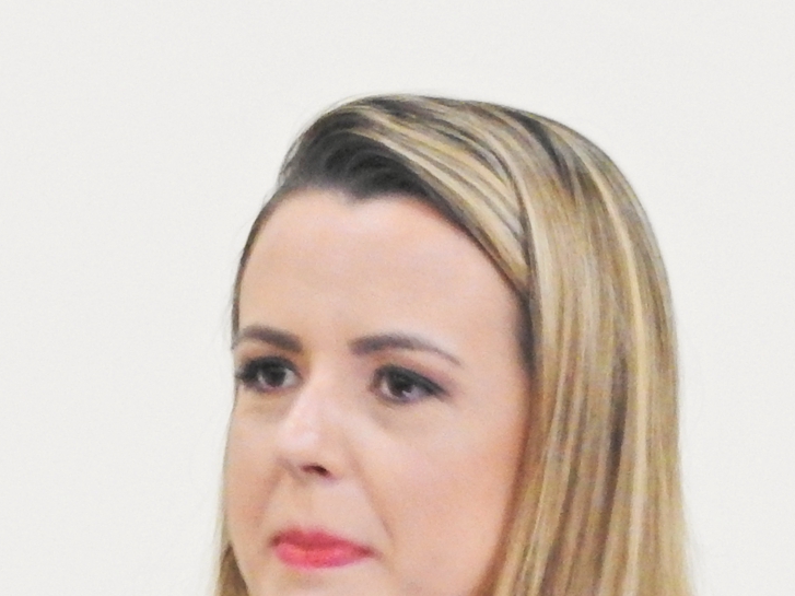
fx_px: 16418
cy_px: 920
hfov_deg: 2.8
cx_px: 350
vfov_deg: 2.1
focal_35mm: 715
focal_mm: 39.4
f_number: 5.3
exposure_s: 1/10
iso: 800
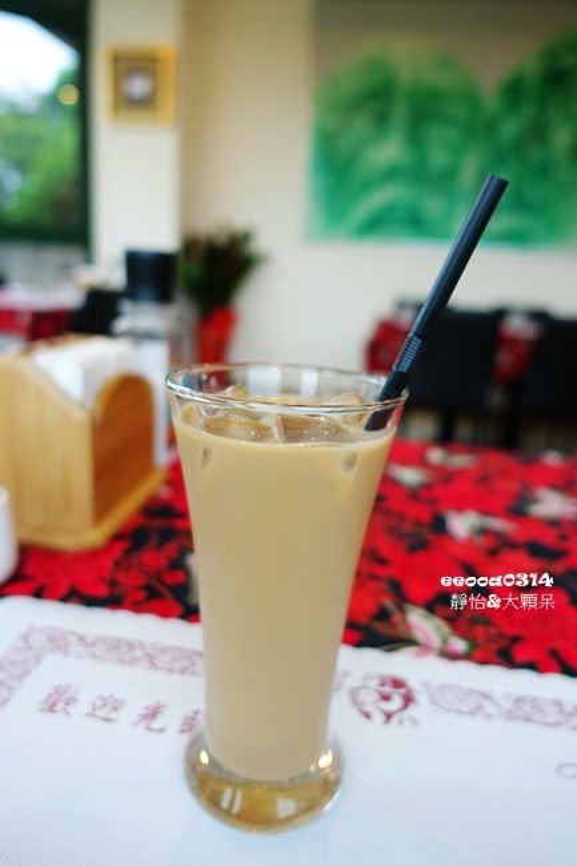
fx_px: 577
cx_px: 288
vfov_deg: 73.8
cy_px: 433
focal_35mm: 24
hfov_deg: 53.1
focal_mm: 8.8
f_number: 2
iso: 125
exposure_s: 1/30
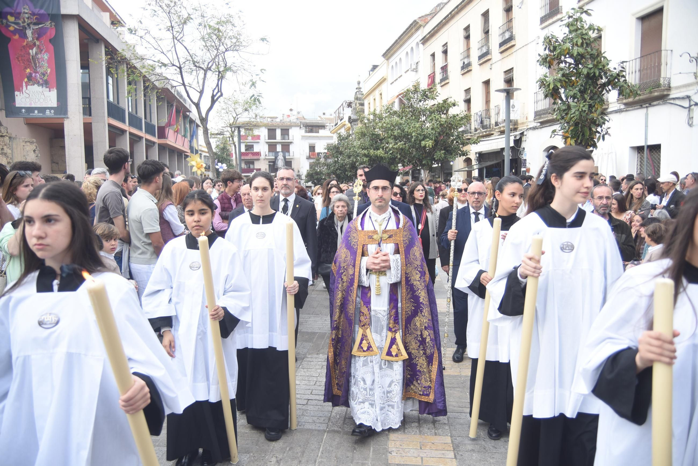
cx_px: 349
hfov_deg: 63.6
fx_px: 562
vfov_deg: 45.0
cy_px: 233
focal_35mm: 29
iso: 100
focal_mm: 29
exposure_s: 1/100
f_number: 5.6
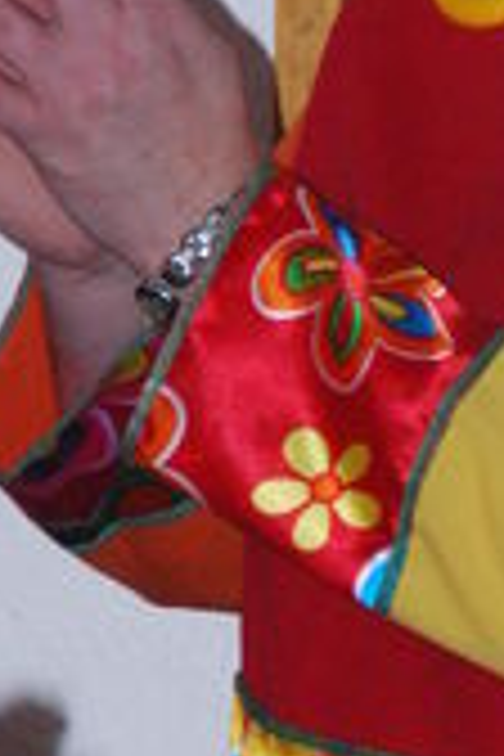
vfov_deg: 1.4
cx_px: 774
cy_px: 338
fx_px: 30049
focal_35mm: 1431
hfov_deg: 1.0
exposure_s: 1/60
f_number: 5.6
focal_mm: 250
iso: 1600
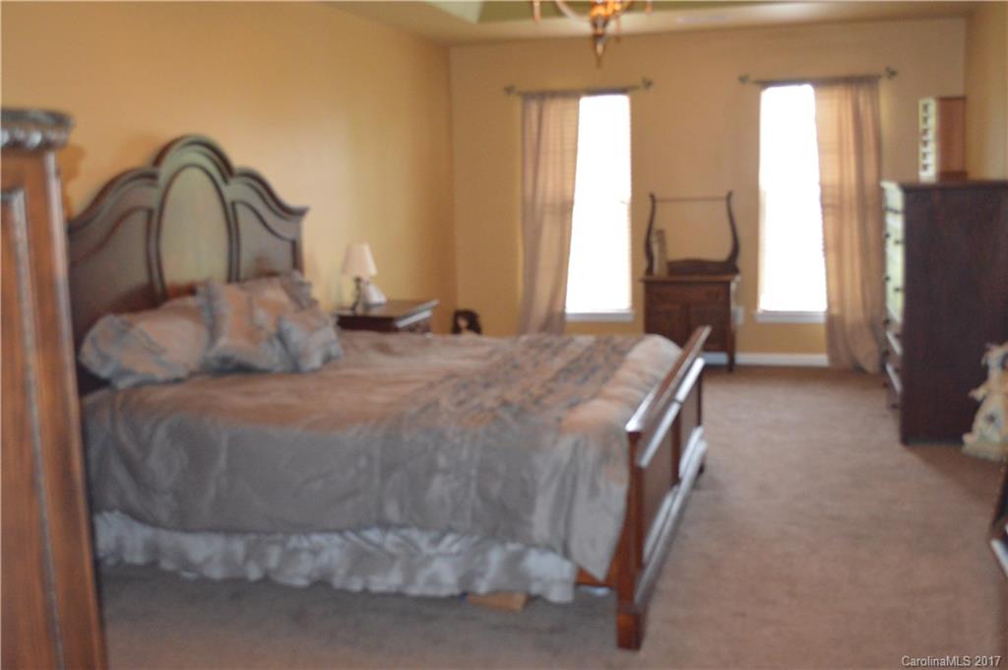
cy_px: 335
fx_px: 1007
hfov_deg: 53.2
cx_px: 504
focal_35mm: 36
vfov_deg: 36.8
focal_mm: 24
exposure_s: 1/60
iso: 2500
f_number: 4
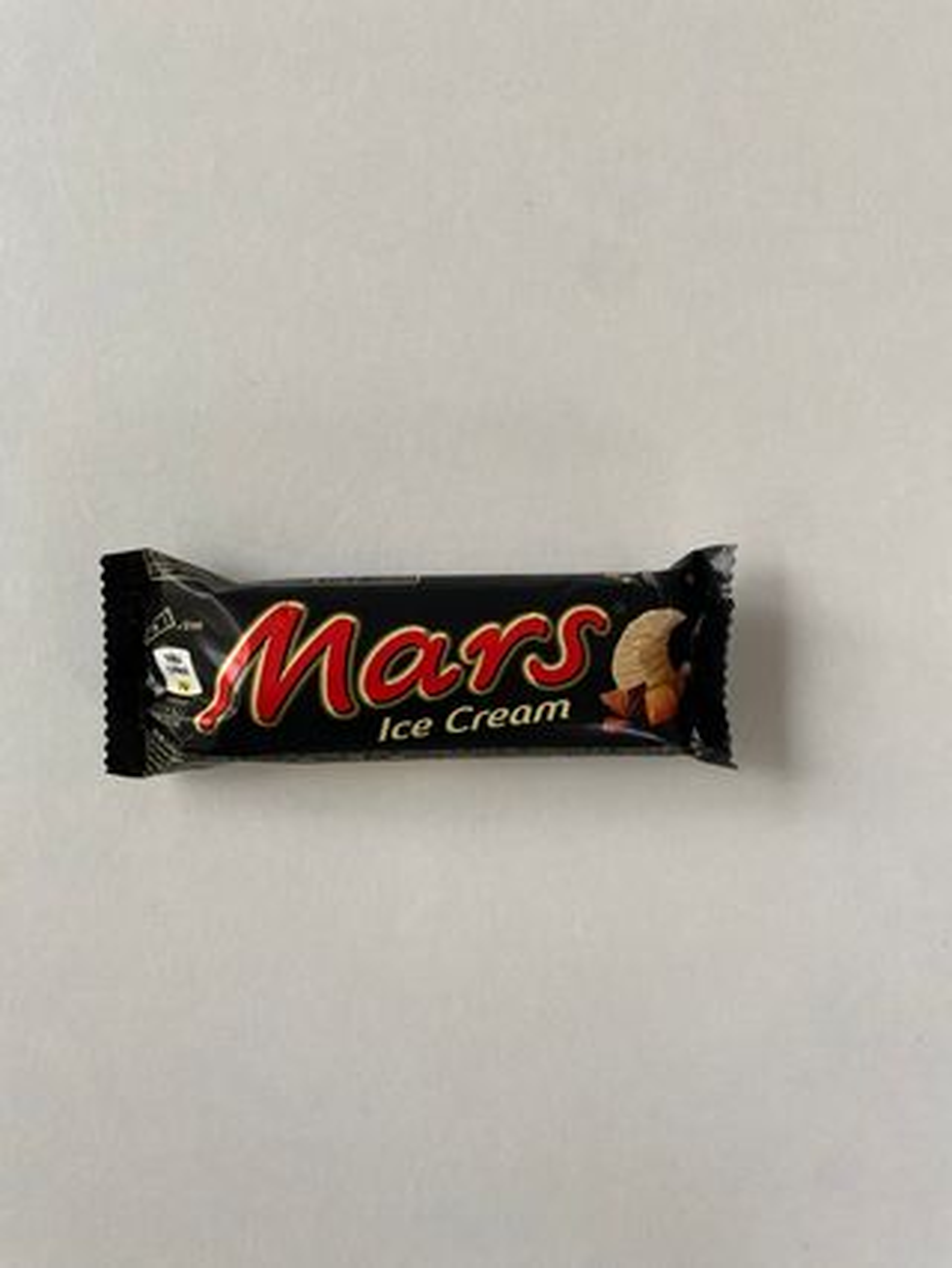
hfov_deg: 53.1
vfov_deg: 67.3
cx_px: 476
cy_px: 634
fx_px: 952
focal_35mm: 26
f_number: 1.8
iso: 80
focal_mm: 4.25
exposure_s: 1/121
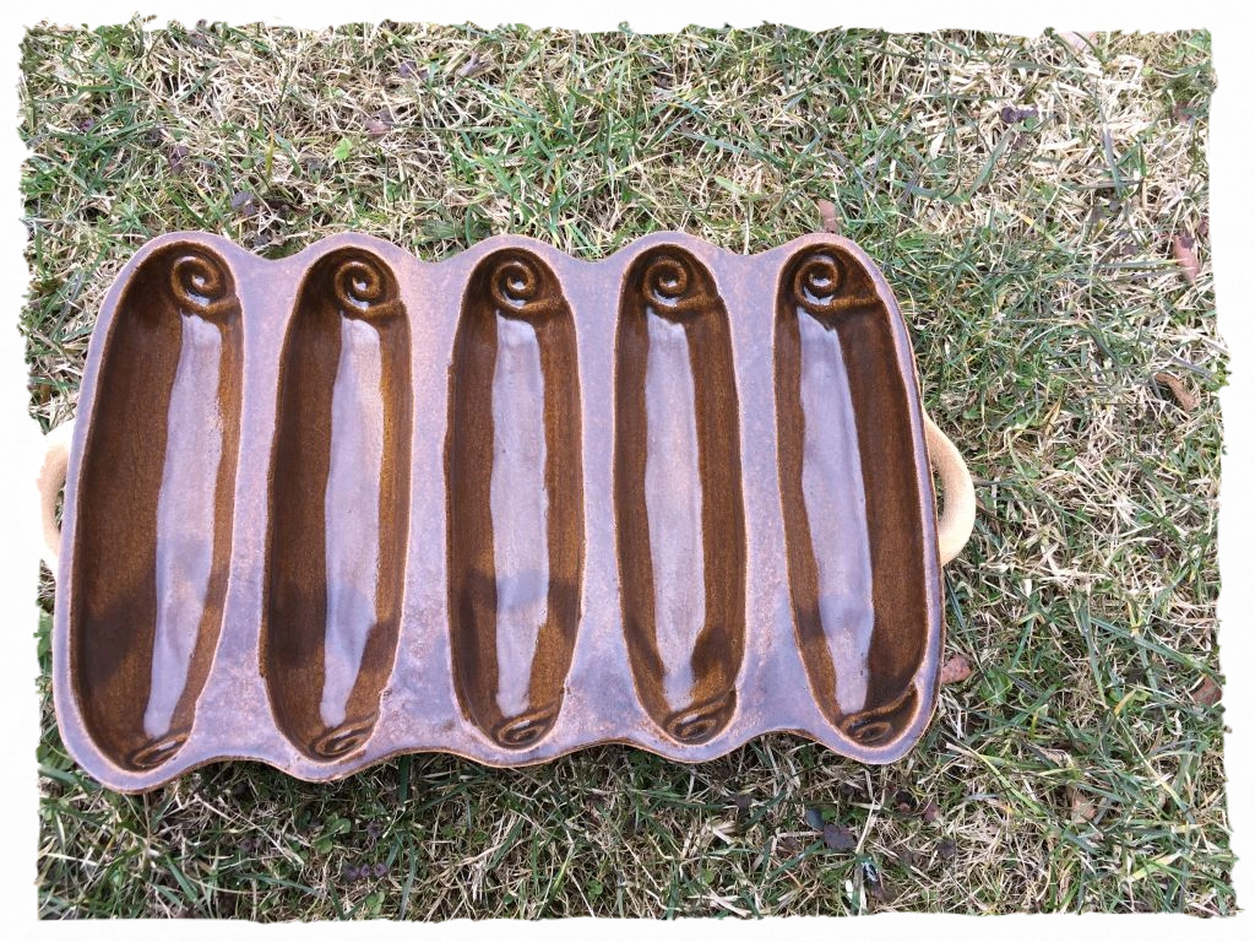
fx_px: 1051
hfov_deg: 61.7
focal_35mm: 29
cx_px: 628
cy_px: 471
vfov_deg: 48.2
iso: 25
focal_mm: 4.15
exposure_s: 1/114
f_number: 2.2
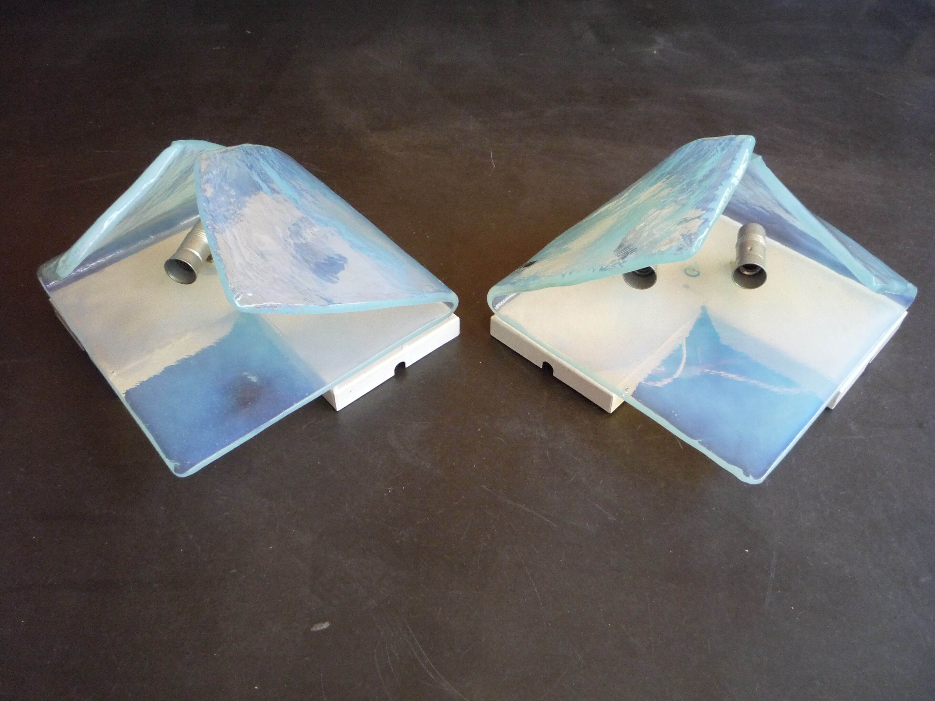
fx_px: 810
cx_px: 468
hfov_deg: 60.0
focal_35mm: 30
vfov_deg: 46.8
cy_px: 350
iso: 320
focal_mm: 5.2
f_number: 3.3
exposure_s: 1/30
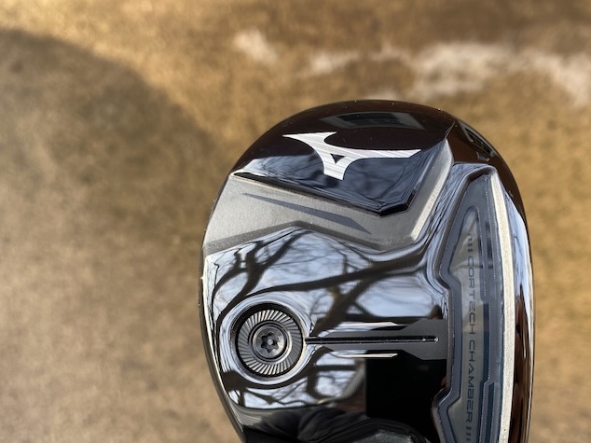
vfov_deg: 33.4
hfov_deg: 44.7
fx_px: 717
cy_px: 353
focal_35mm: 42
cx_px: 337
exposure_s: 1/121
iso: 32
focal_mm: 4.25
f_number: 1.8
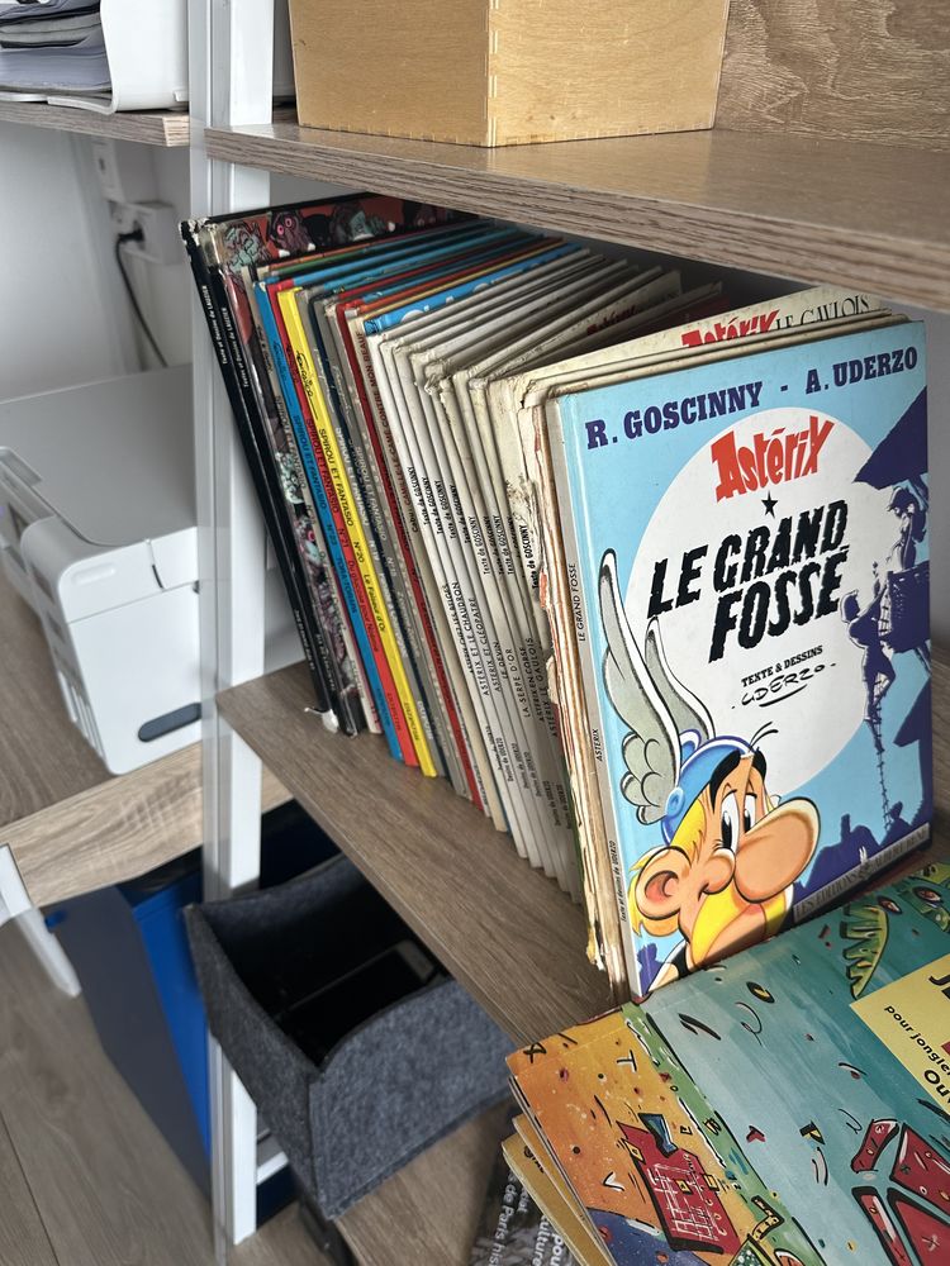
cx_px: 475
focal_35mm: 24
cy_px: 633
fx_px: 878
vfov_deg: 71.6
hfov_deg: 56.8
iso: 125
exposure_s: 1/121
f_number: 1.78
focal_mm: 6.86
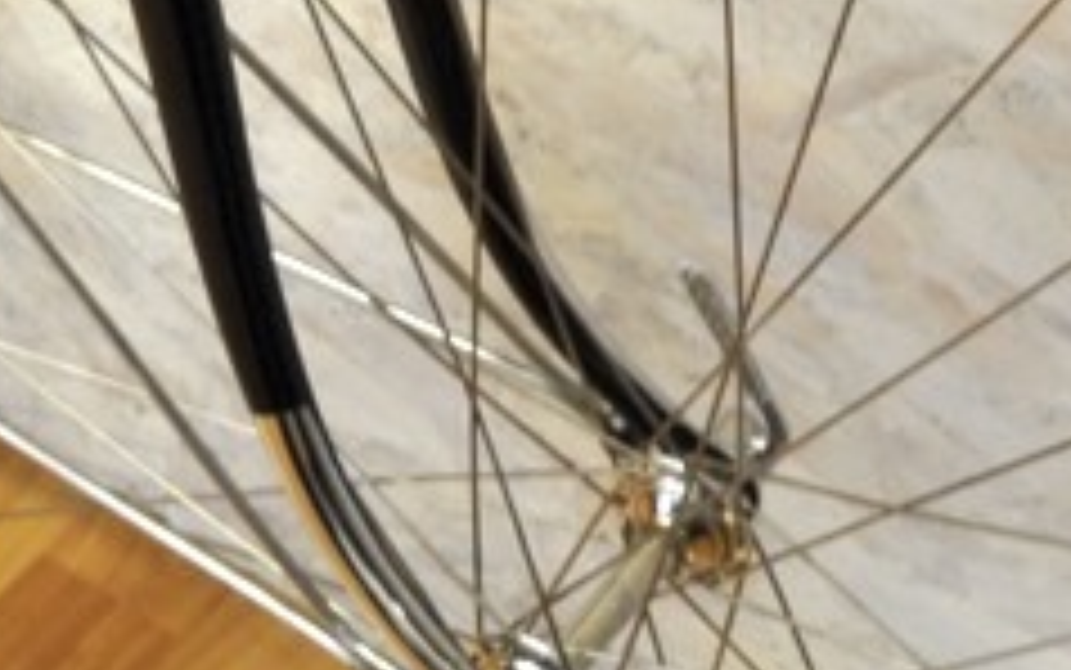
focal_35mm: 159
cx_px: -176
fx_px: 4643
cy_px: -755
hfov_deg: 12.9
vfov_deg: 7.8
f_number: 11
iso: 800
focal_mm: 31
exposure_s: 1/2
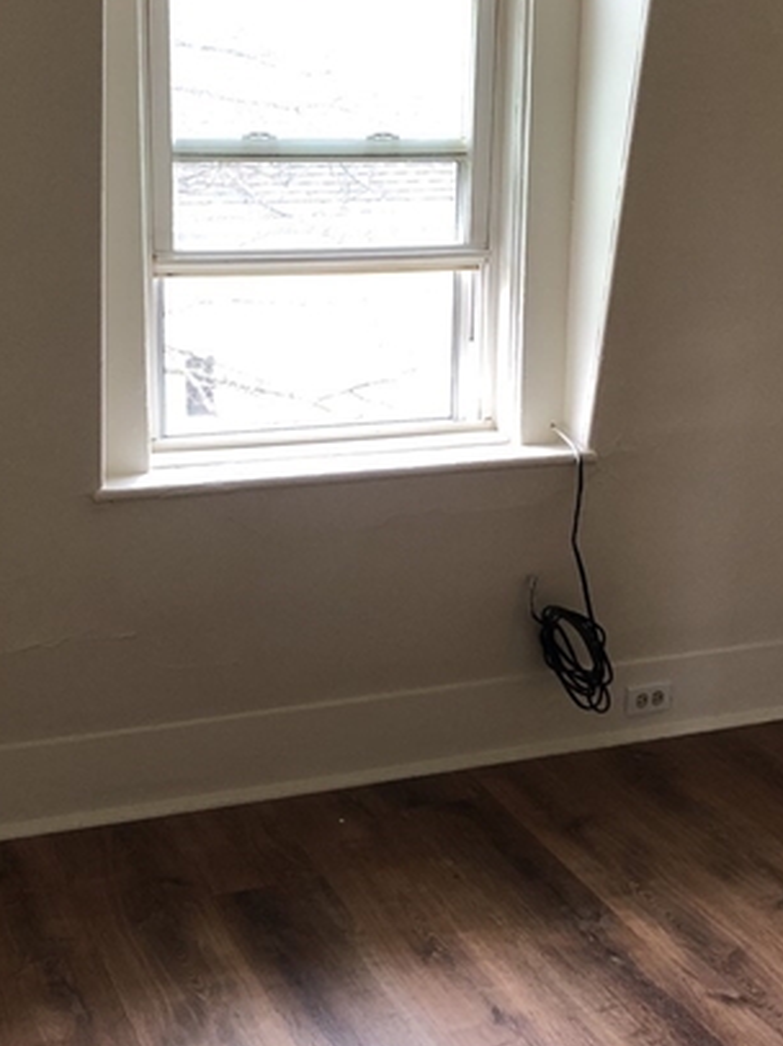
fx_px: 1600
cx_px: 379
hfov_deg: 27.5
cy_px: 461
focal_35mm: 53
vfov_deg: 36.1
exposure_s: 1/17
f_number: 1.8
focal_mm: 3.99
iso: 40
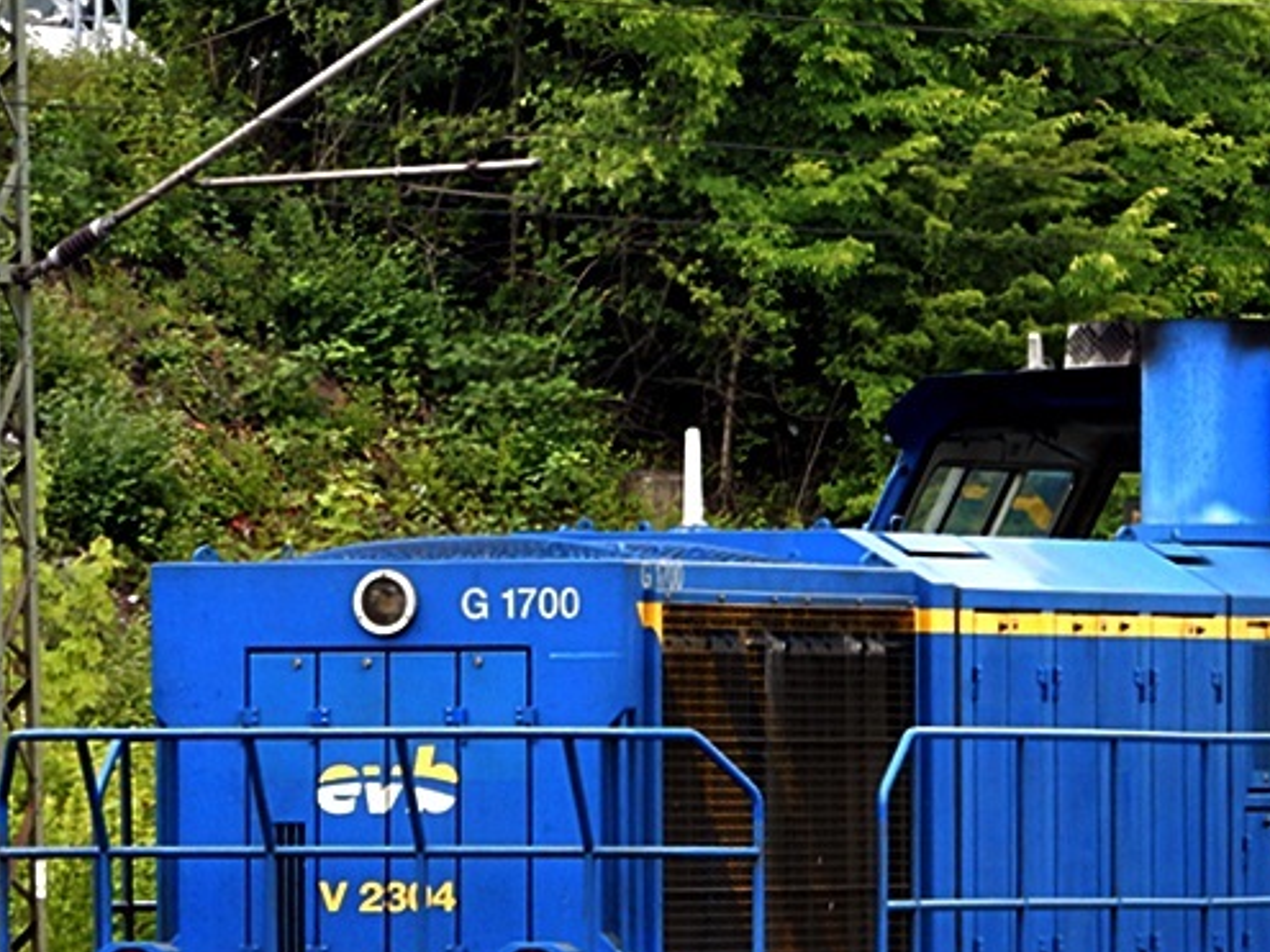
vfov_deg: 3.1
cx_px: 936
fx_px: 17386
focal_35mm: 474
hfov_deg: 4.2
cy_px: 865
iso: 125
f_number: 6.3
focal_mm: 40.9
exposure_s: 1/80
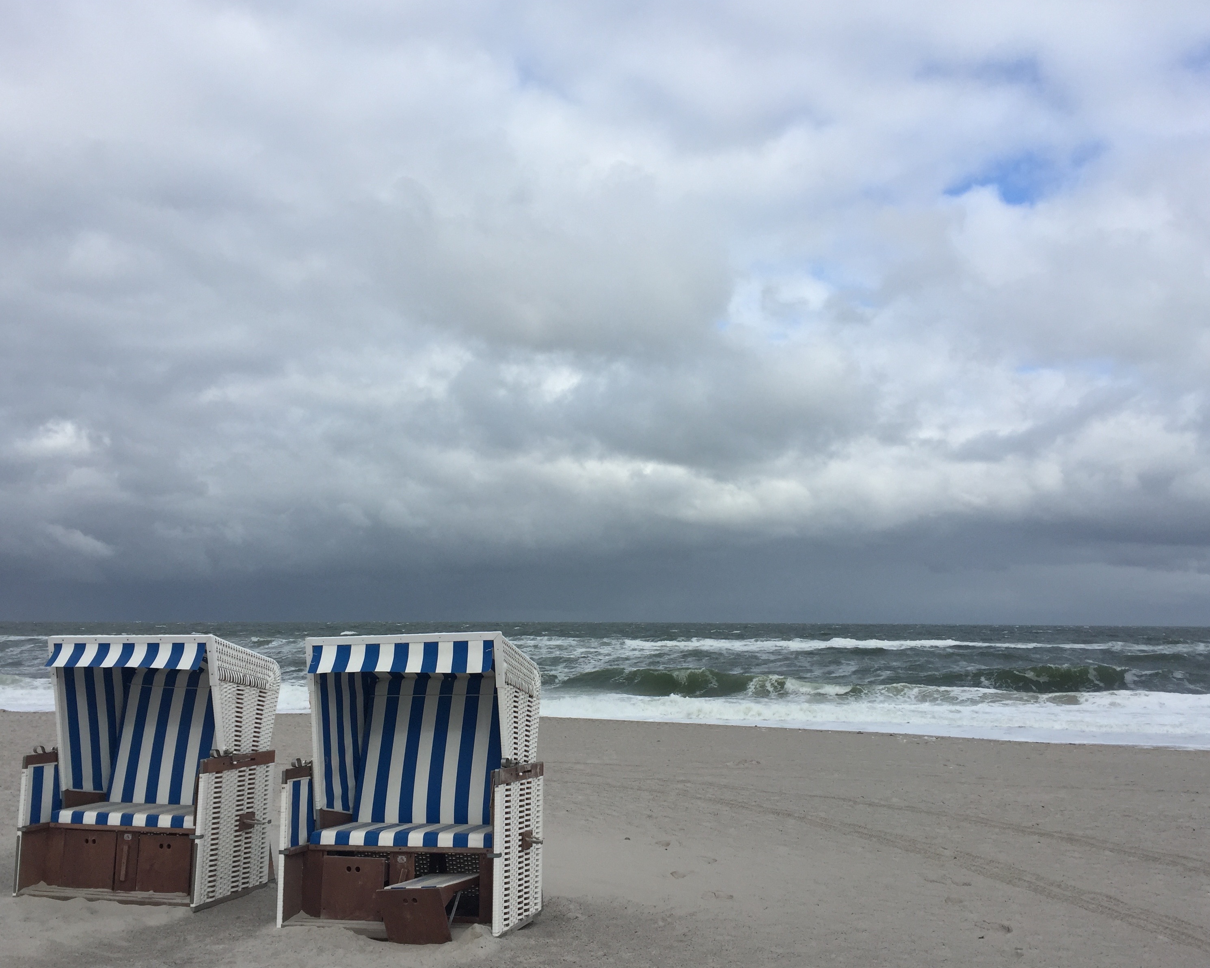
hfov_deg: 57.2
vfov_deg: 47.1
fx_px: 1110
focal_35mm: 31
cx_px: 598
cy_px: 491
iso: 32
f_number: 2.2
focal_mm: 4.15
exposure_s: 1/2326
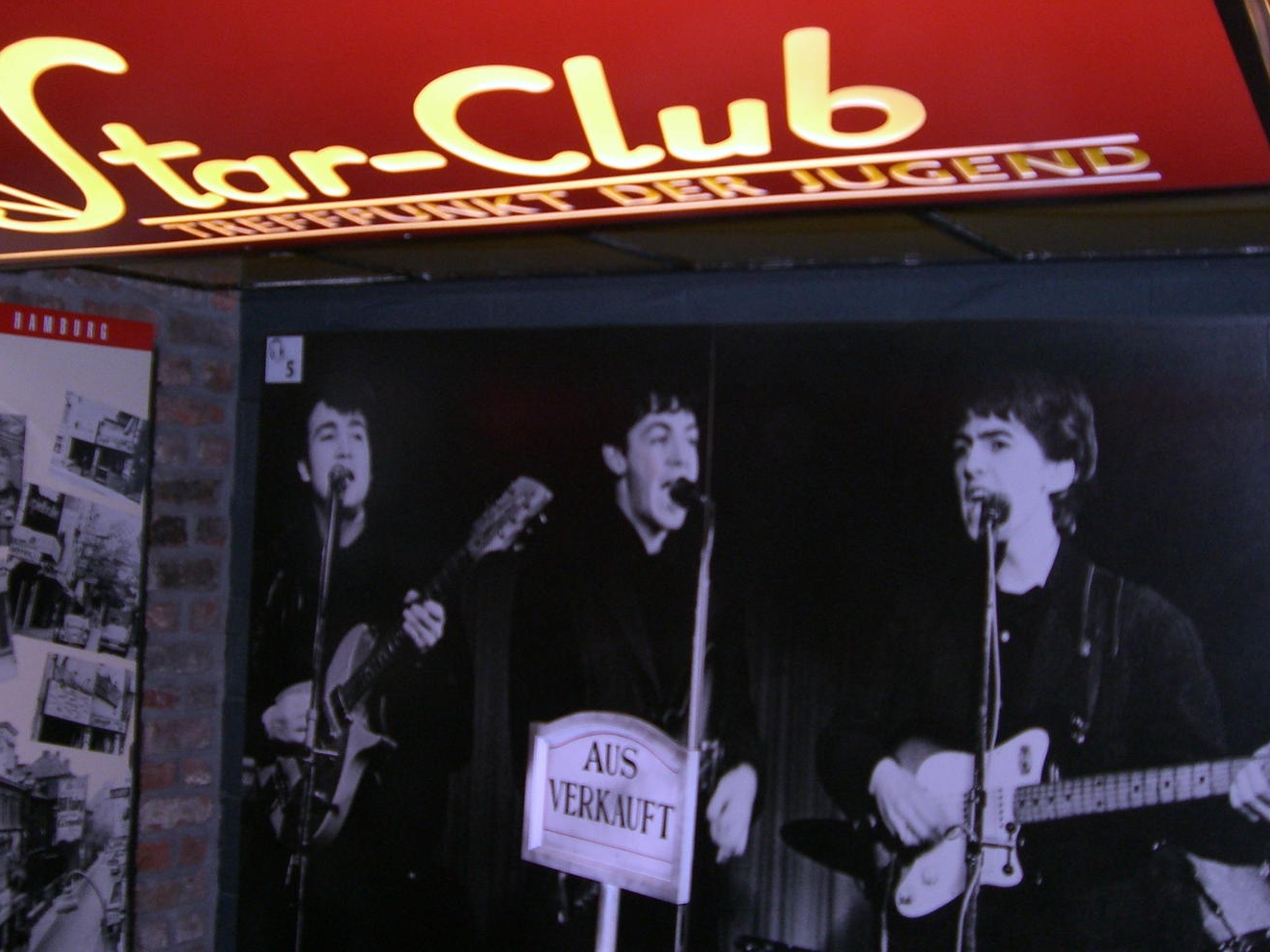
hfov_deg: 41.2
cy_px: 414
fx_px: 1687
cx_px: 624
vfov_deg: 31.5
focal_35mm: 46
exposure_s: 1/60
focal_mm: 6.2
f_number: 2.7
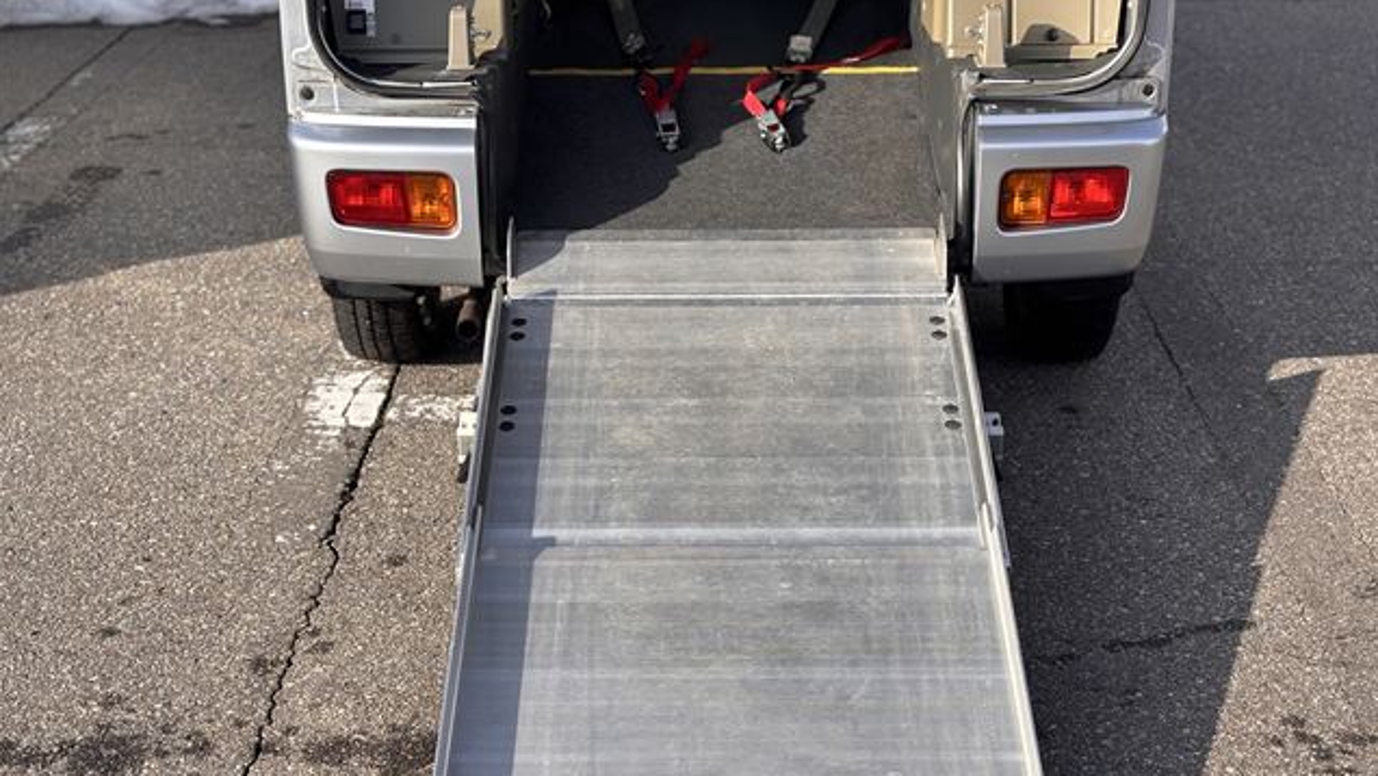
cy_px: 447
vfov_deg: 21.1
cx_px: 691
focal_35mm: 57
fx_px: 2083
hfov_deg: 36.6
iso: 32
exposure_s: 1/1616
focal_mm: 5.96
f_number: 1.6
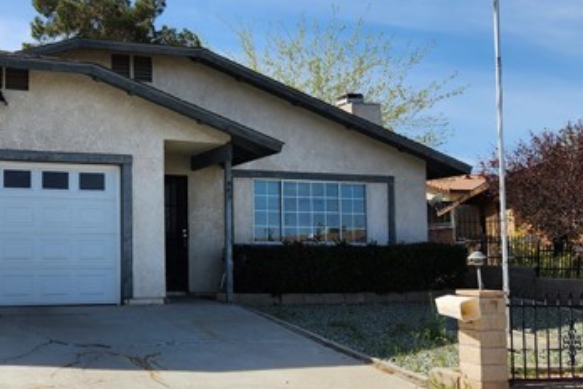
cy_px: 218
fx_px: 712
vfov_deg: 30.5
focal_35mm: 44
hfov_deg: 42.4
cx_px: 114
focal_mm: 5.4
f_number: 1.8
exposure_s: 1/2140
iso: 20
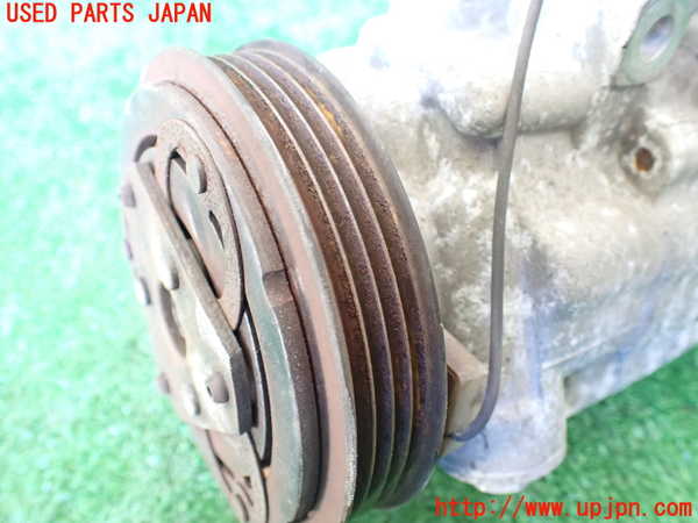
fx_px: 605
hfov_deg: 60.0
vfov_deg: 46.8
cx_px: 349
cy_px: 262
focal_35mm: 30
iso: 1250
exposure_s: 1/30
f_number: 2.3
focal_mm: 5.4
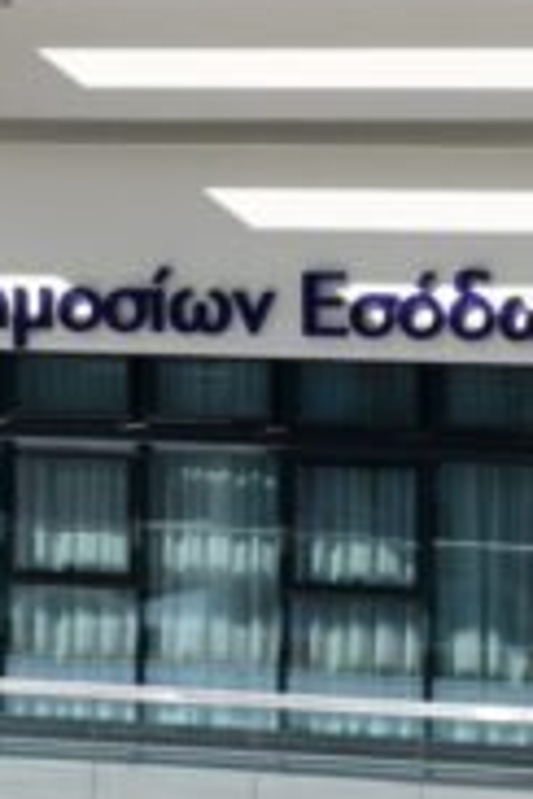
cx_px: 61
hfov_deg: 9.3
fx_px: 3264
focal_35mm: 147
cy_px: 15
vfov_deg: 13.8
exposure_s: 1/500
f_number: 13
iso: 400
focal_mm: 35
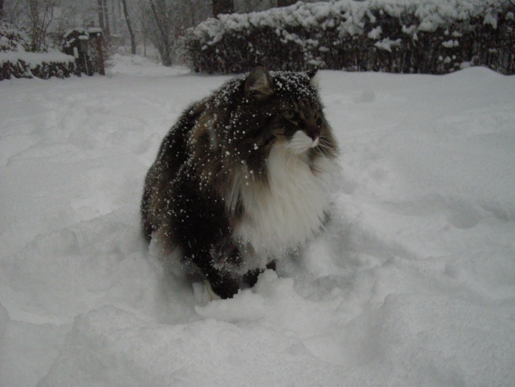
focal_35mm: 37
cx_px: 258
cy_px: 194
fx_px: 551
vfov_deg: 38.7
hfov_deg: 50.1
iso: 800
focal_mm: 7.9
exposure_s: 1/209
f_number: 8
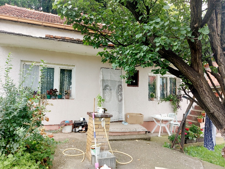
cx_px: 112
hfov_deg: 71.6
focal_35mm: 24
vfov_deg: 56.8
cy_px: 84
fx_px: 156
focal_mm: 5.23
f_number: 1.8
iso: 32
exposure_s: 1/122
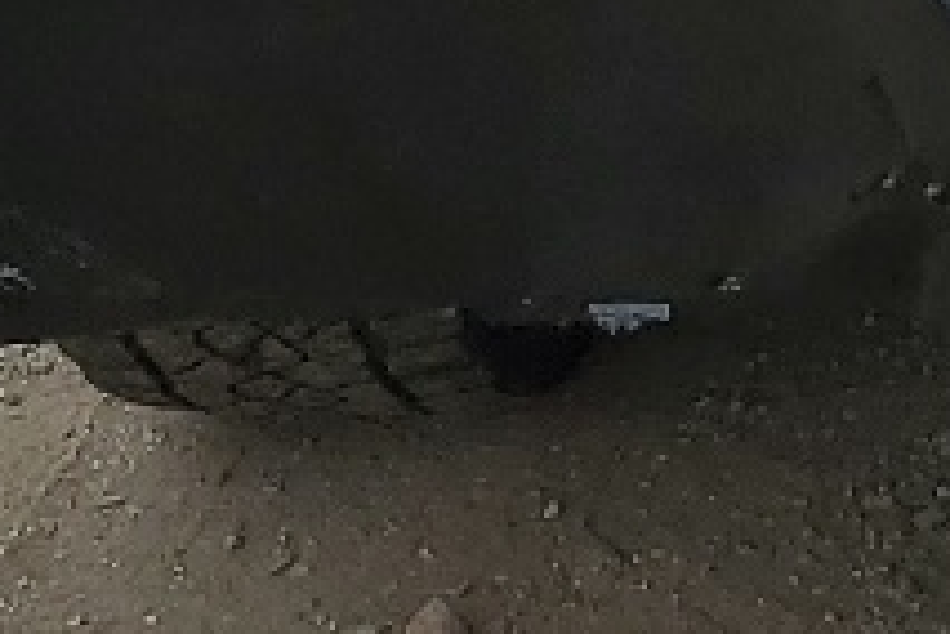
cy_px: -1085
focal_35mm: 203
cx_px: 1713
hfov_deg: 9.6
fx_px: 5357
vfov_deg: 6.3
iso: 50
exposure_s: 1/2500
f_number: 1.5
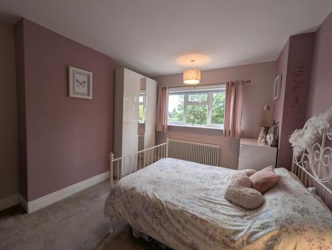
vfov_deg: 90.1
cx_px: 166
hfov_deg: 106.1
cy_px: 125
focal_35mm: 13
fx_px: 125
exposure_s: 1/100
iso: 66
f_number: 2.2
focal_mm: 1.95
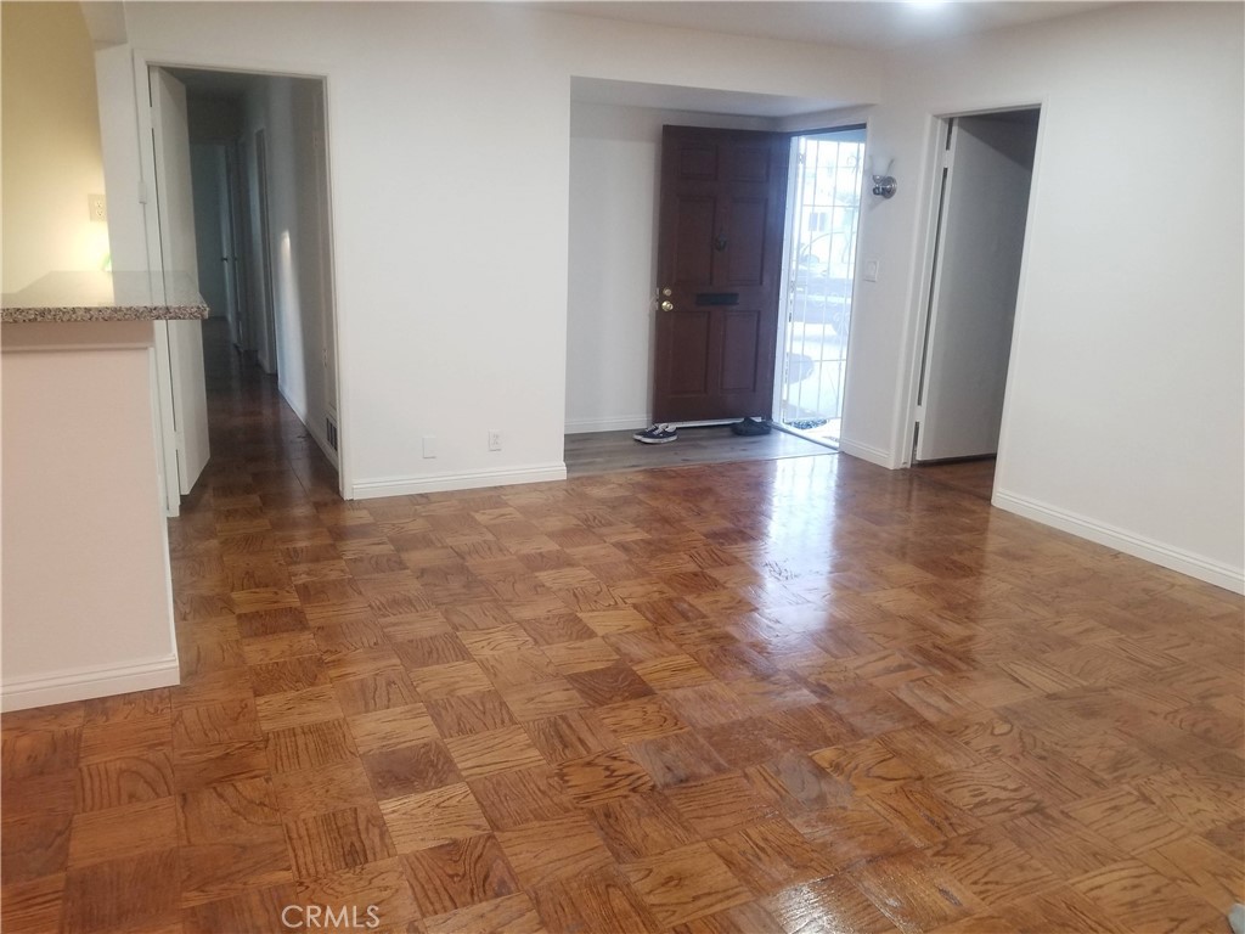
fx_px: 935
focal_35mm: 26
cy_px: 467
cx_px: 622
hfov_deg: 67.3
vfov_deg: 53.1
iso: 160
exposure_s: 1/30
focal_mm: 4.25
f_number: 1.7
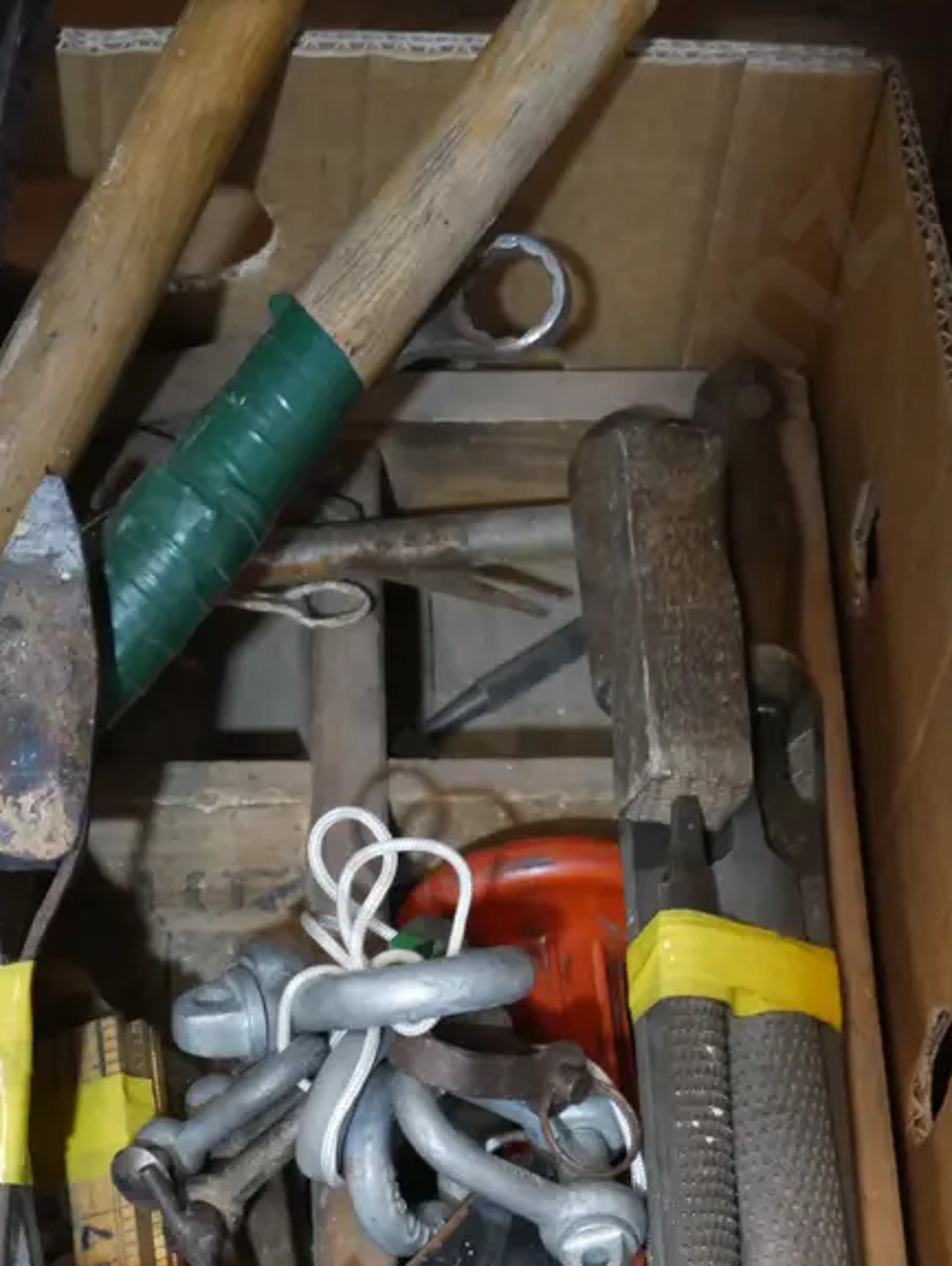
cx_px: 188
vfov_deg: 20.1
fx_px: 3515
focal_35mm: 96
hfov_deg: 15.3
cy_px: 1095
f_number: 5.3
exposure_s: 1/60
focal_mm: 27
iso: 2500
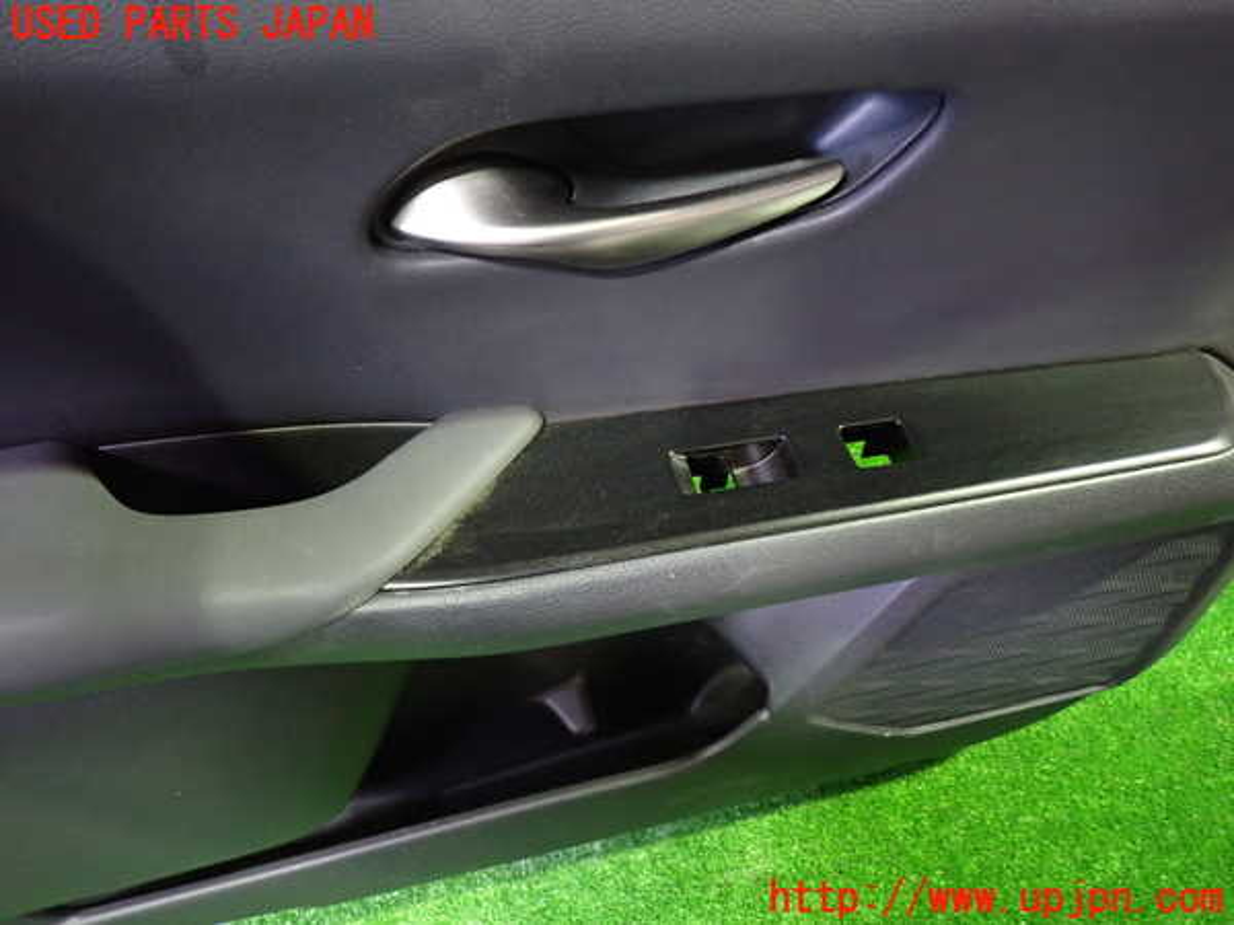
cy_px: 462
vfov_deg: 54.9
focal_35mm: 25
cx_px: 617
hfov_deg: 69.4
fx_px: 891
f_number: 2
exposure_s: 1/20
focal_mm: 4.5
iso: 800
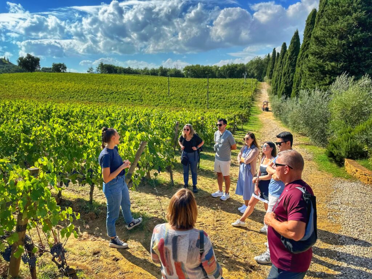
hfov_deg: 71.6
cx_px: 186
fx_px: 258
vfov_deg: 56.8
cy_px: 140
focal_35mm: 24
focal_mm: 6.86
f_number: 1.78
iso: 80
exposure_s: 1/3247
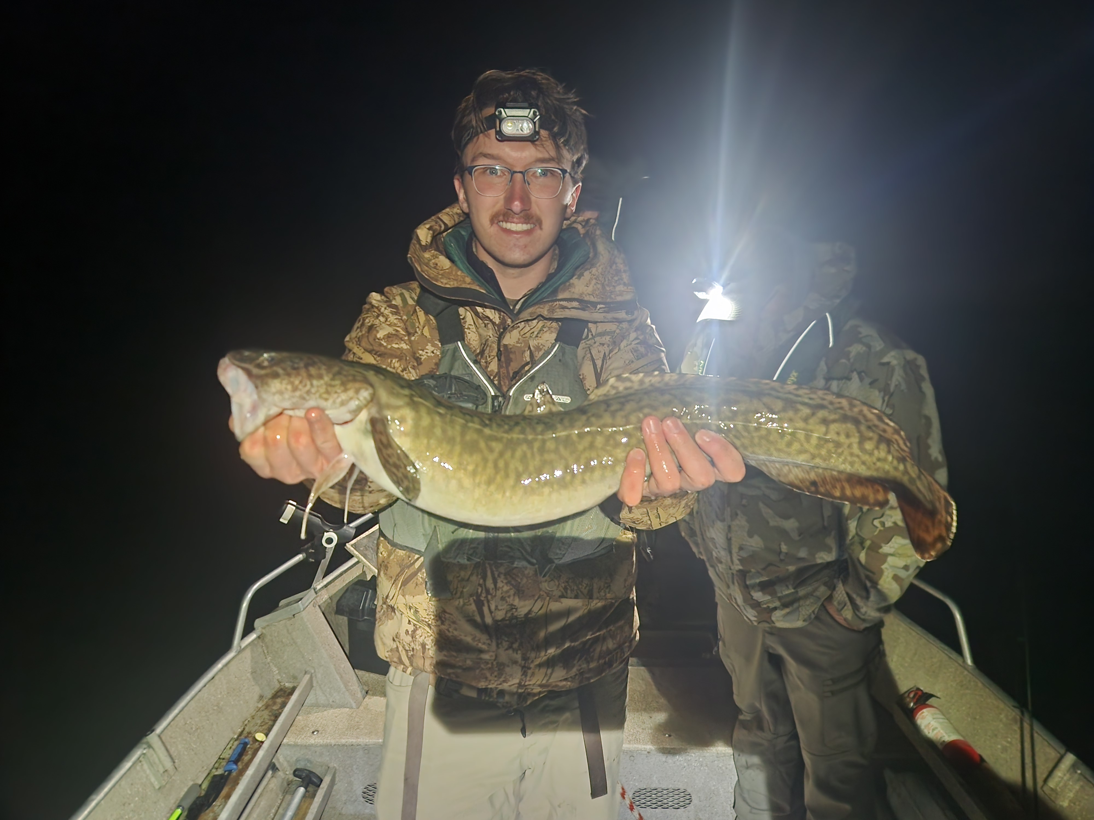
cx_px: 547
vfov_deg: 58.9
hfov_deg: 73.9
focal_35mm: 23
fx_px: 727
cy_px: 410
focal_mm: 5.4
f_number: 1.8
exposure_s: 1/9.99
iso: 800
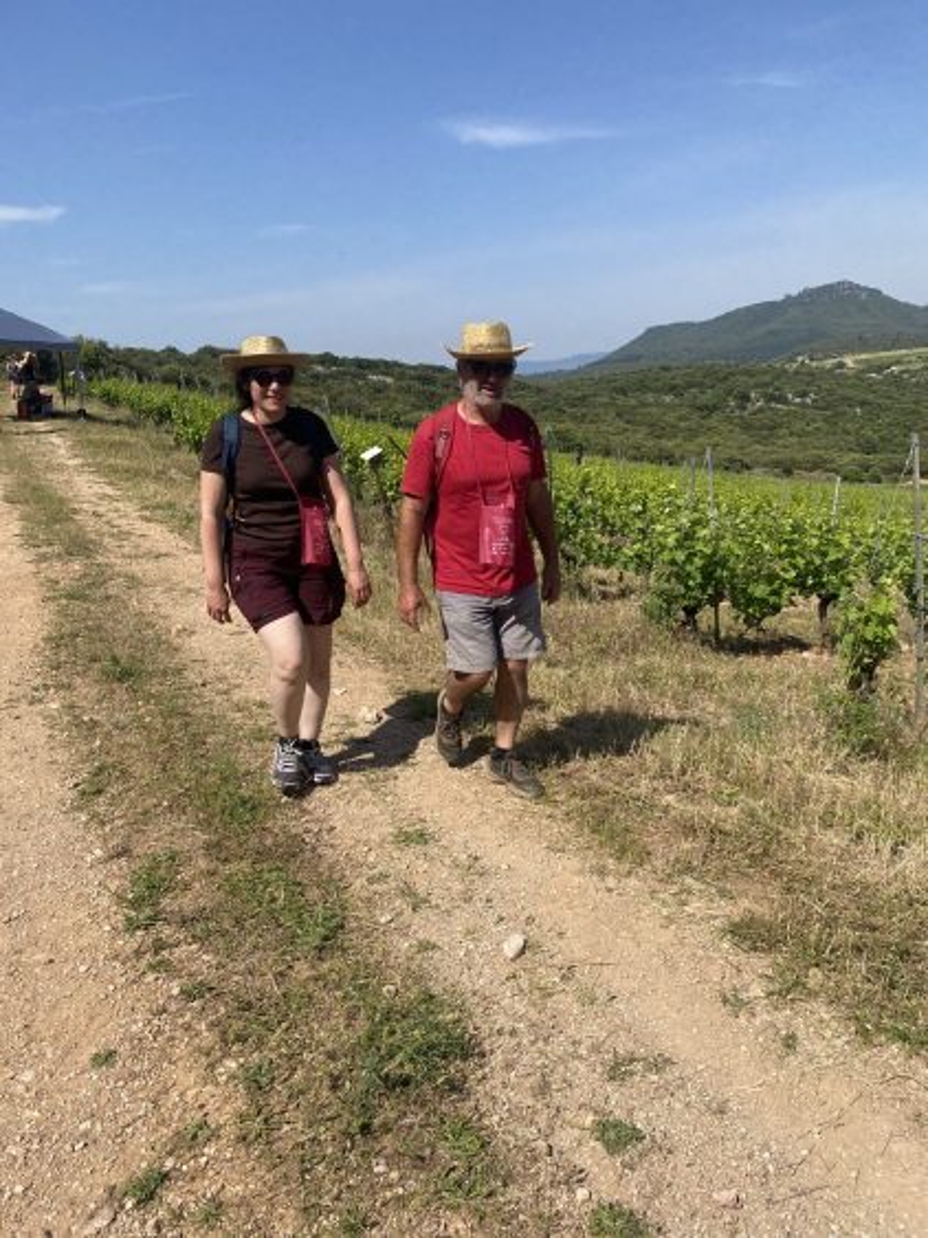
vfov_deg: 67.3
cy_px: 619
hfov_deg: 53.0
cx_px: 464
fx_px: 930
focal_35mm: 26
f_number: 1.8
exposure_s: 1/3497
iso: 32
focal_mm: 4.25
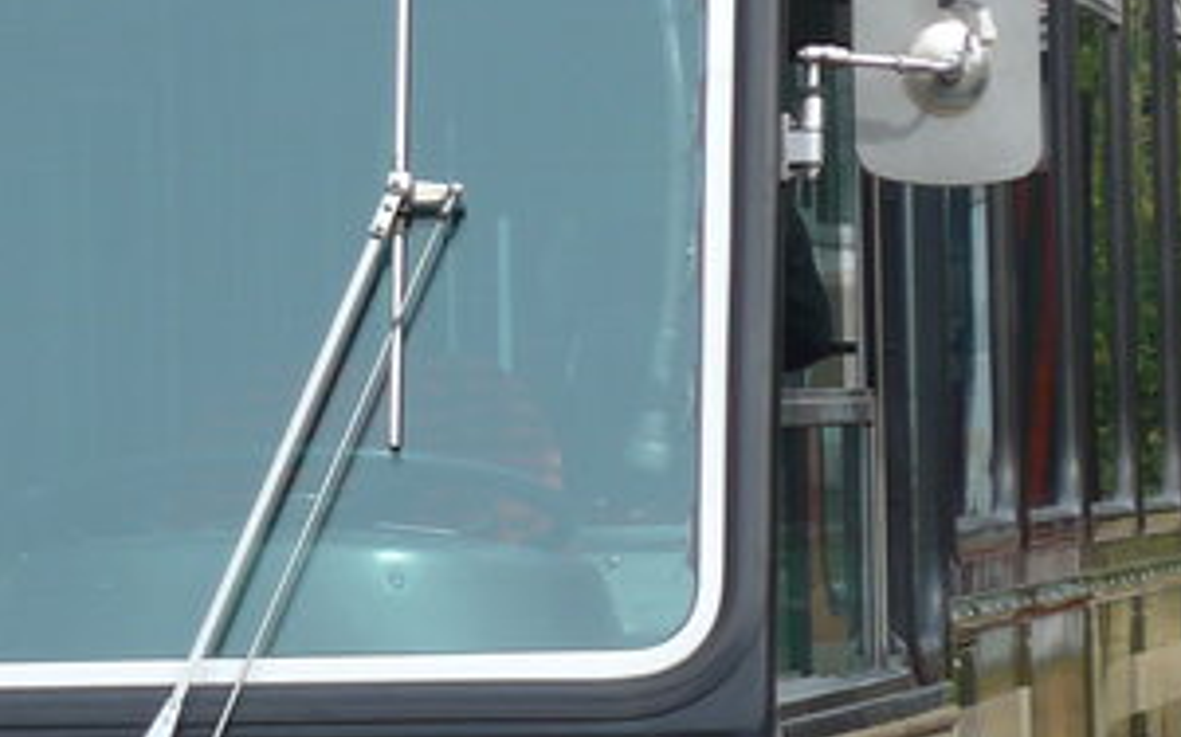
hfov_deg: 4.5
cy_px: 686
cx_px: -663
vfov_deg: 2.8
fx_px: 14964
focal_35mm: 465
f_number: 4.9
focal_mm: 21.6
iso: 80
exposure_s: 1/320
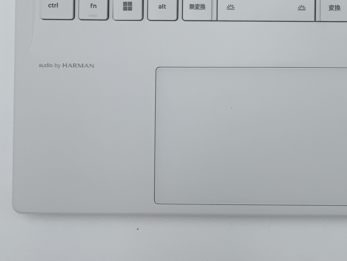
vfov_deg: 25.5
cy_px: -7
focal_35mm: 54
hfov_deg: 33.0
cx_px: 335
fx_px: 541
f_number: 1.8
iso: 25
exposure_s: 1/620
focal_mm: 4.25
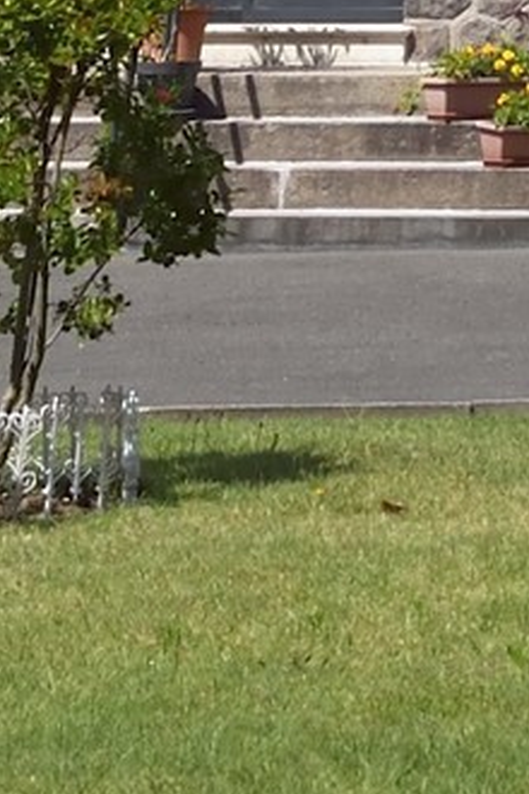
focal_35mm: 328
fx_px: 7229
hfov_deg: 4.1
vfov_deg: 5.7
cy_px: -2003
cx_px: 995
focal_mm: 45
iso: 200
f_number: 18
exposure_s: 1/250
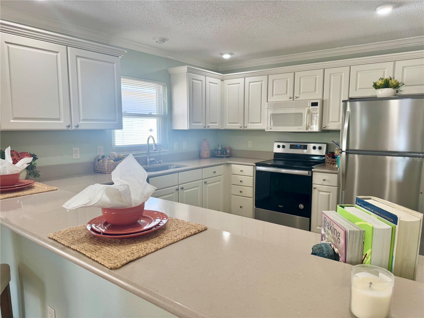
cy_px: 159
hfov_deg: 71.6
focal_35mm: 24
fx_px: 294
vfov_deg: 56.8
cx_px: 212
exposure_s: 1/139
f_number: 1.78
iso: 100
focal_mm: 6.76
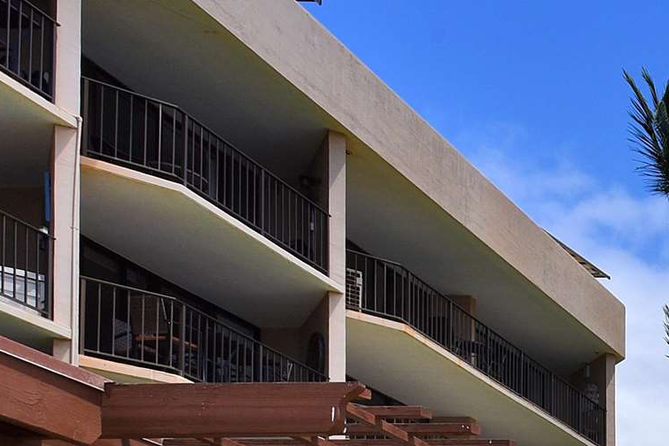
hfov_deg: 21.2
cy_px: 737
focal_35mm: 57
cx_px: 1237
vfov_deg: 19.5
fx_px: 1060
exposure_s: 1/200
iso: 100
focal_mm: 14
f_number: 13
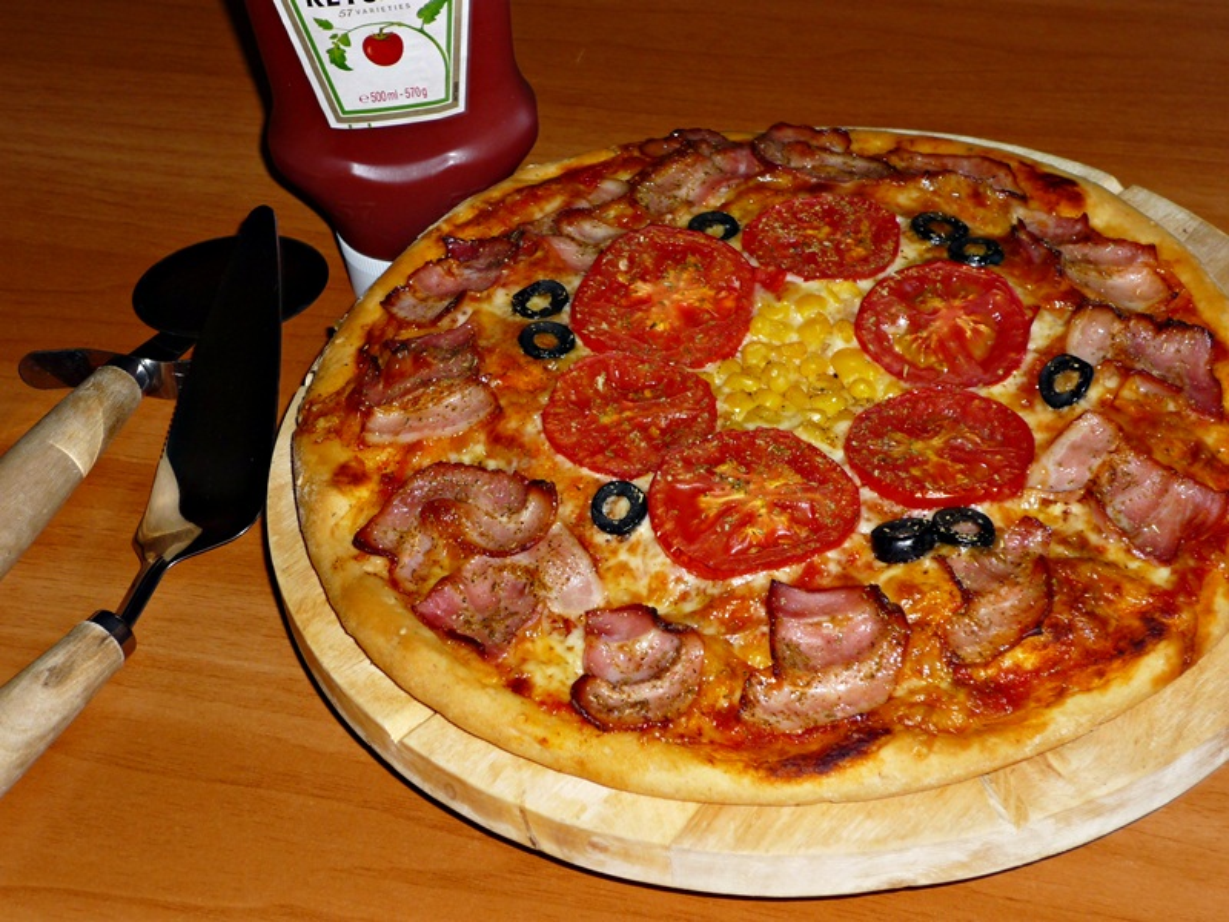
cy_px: 461
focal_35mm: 62
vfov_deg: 23.7
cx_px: 614
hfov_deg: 31.2
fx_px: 2201
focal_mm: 10.2
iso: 100
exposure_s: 1/40
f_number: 3.7
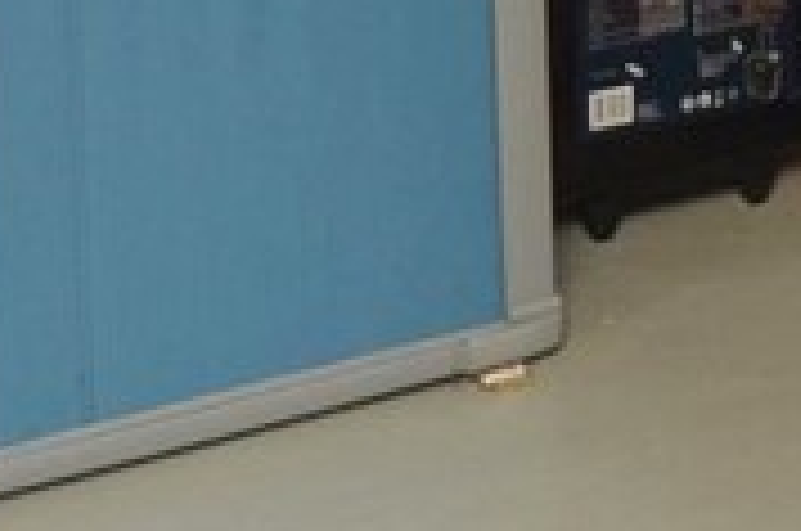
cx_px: 1186
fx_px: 2532
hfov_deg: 16.5
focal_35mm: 114
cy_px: -783
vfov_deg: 10.2
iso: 400
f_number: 5
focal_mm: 10
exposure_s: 1/100
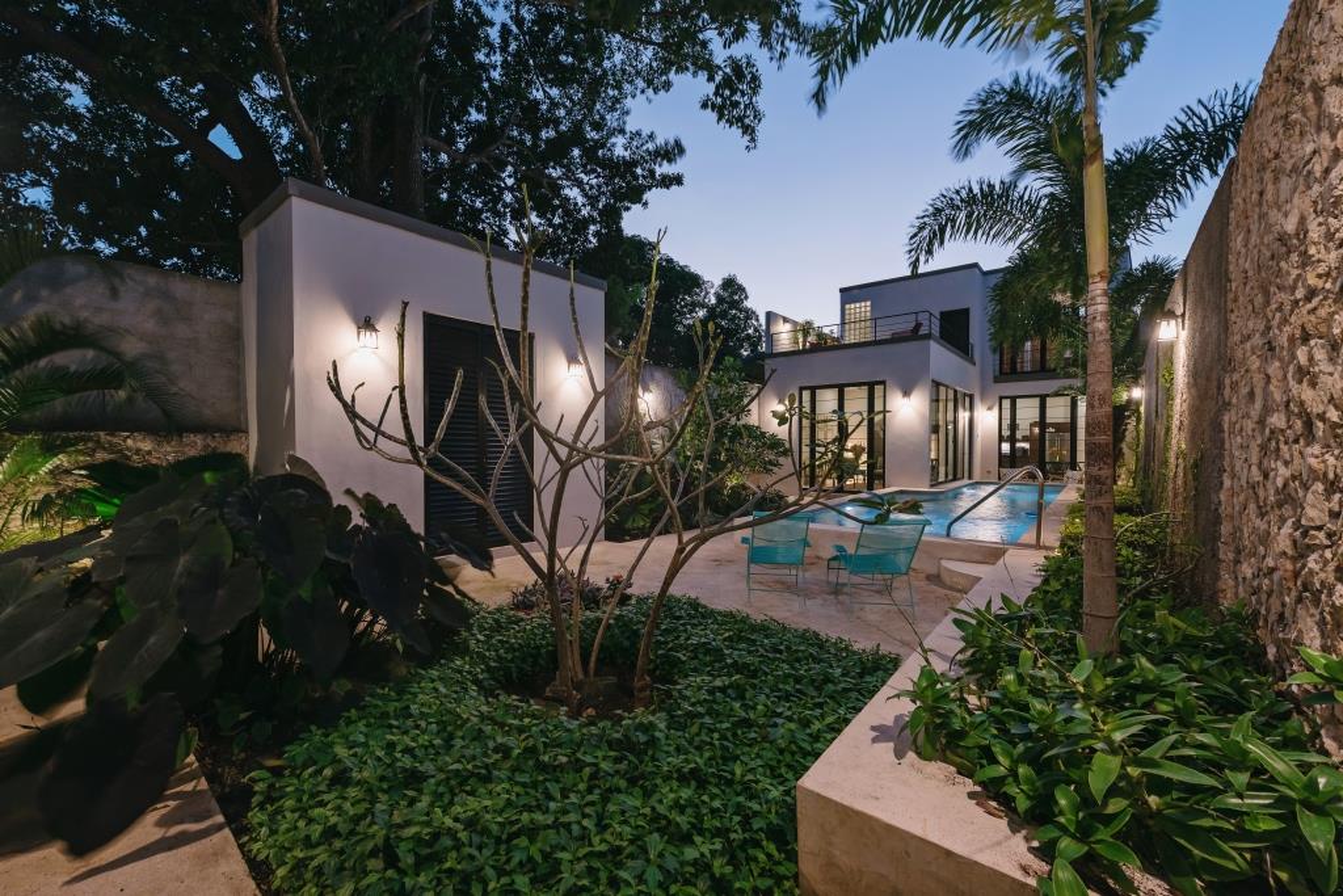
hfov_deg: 104.2
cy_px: 448
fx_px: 522
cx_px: 672
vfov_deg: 81.2
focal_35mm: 14
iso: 250
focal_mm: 14
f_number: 9
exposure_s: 1/3
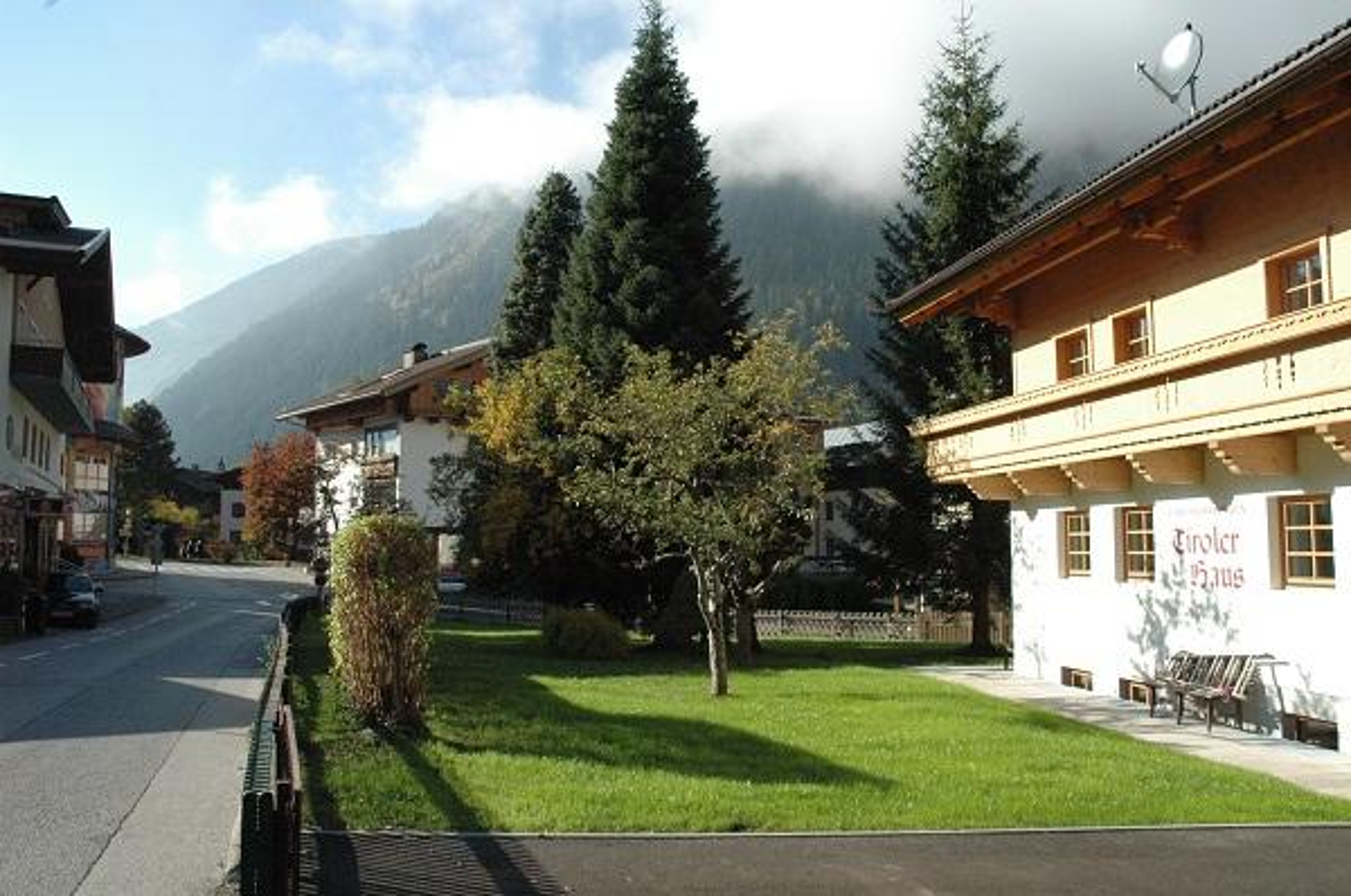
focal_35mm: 27
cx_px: 676
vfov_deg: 47.8
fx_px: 1012
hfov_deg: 67.5
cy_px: 448
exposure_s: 1/500
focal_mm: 18
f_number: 13
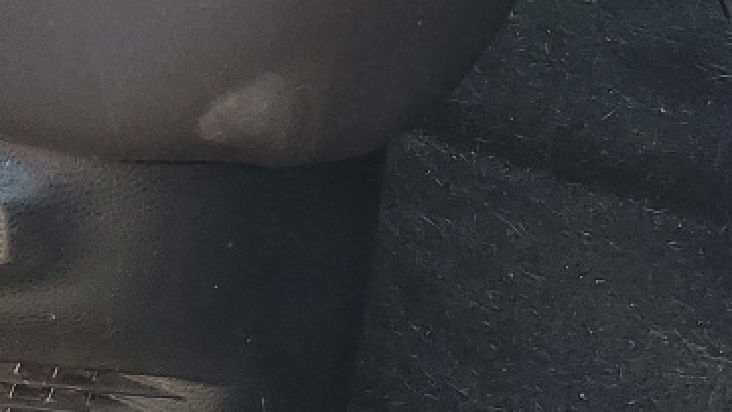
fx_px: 2369
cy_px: -595
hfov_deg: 17.2
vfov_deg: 8.9
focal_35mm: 122
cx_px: -6
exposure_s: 1/120
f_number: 1.5
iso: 53
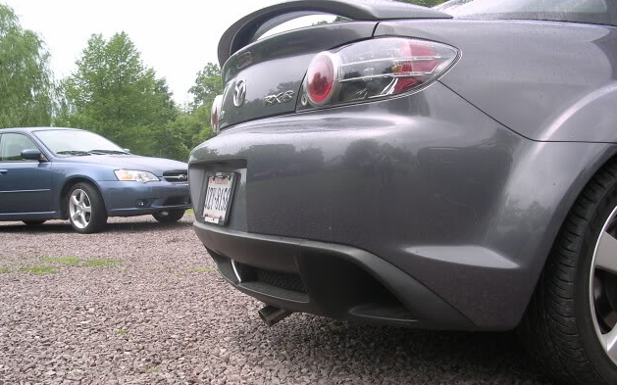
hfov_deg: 48.2
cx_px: 309
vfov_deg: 31.2
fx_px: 689
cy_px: 232
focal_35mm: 41
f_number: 2.8
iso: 100
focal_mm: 5.8
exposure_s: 1/387
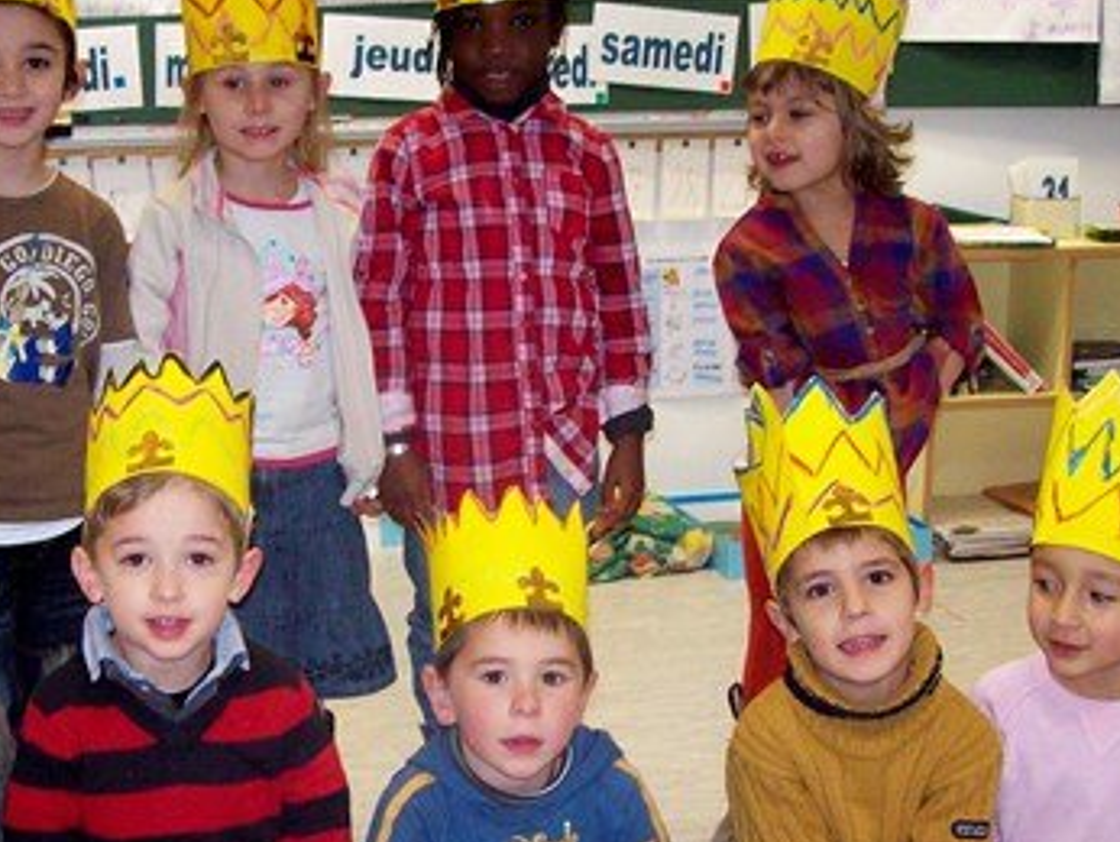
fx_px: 2234
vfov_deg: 21.3
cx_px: 409
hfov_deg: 28.0
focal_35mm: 69
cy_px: 525
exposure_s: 1/73.6
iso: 200
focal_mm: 7.6
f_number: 3
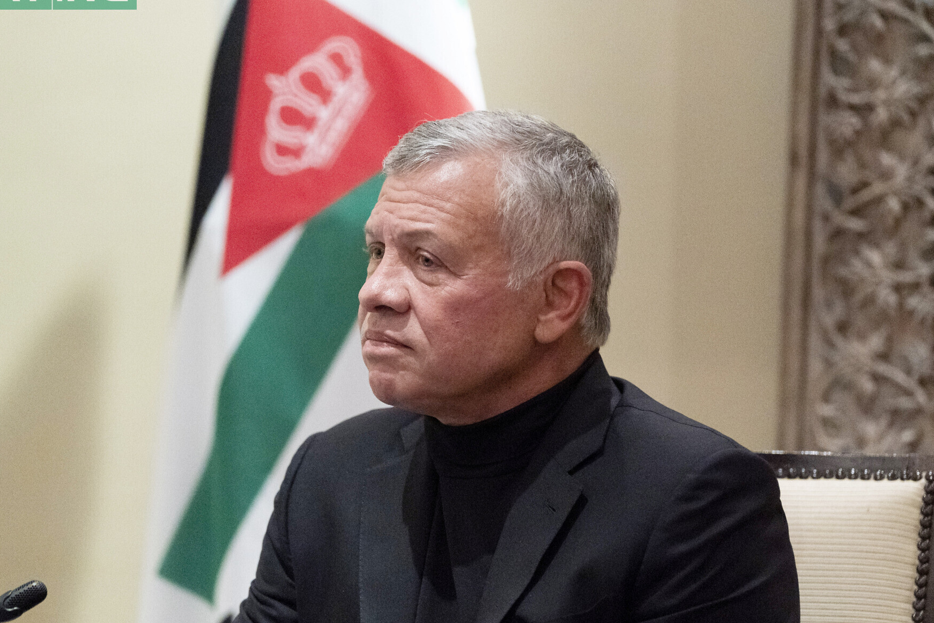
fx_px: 6070
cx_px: 466
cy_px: 328
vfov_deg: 5.9
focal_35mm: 234
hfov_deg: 8.8
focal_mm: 199
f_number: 4
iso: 12800
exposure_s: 1/320
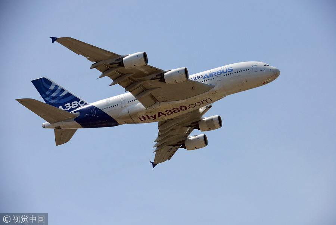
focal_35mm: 200
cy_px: 112
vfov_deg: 6.9
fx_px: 1867
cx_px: 168
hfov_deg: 10.3
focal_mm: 200
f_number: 9
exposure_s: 1/2500
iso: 400
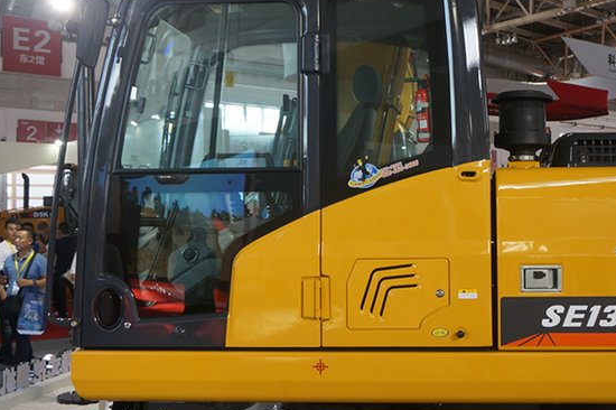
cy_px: 193
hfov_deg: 40.5
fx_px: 821
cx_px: 427
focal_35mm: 48
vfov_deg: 28.0
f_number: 4
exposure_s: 1/60
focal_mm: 22
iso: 200
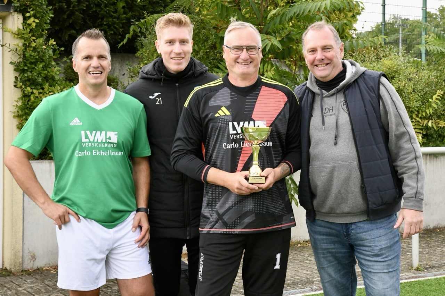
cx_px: 222
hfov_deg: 35.6
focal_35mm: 56
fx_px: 692
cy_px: 148
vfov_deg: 24.2
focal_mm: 56
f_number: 13
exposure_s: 1/800
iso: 6400
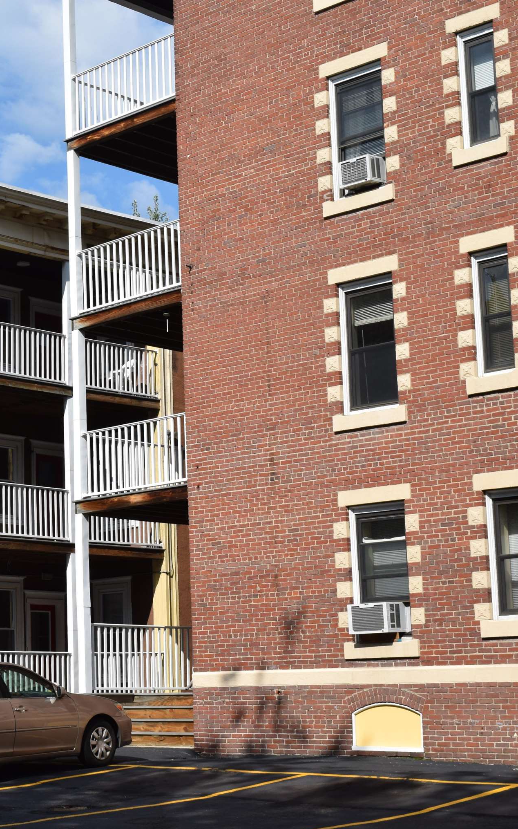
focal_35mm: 72
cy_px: 412
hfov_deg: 17.8
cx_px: 25
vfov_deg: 28.7
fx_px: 1621
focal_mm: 31
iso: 200
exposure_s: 1/500
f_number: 11
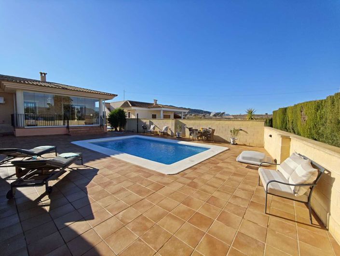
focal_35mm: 14
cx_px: 170
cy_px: 128
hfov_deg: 102.0
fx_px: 138
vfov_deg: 85.8
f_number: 2.2
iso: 50
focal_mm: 2.16
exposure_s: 1/679
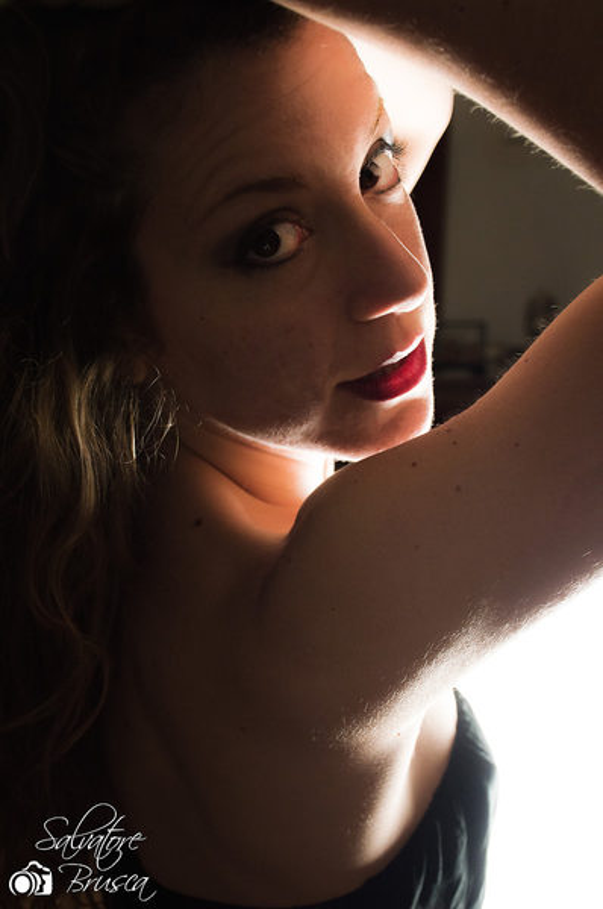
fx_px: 1134
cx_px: 302
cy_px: 454
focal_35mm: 45
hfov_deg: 29.8
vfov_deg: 43.7
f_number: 4.5
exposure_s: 1/60
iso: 400
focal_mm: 30
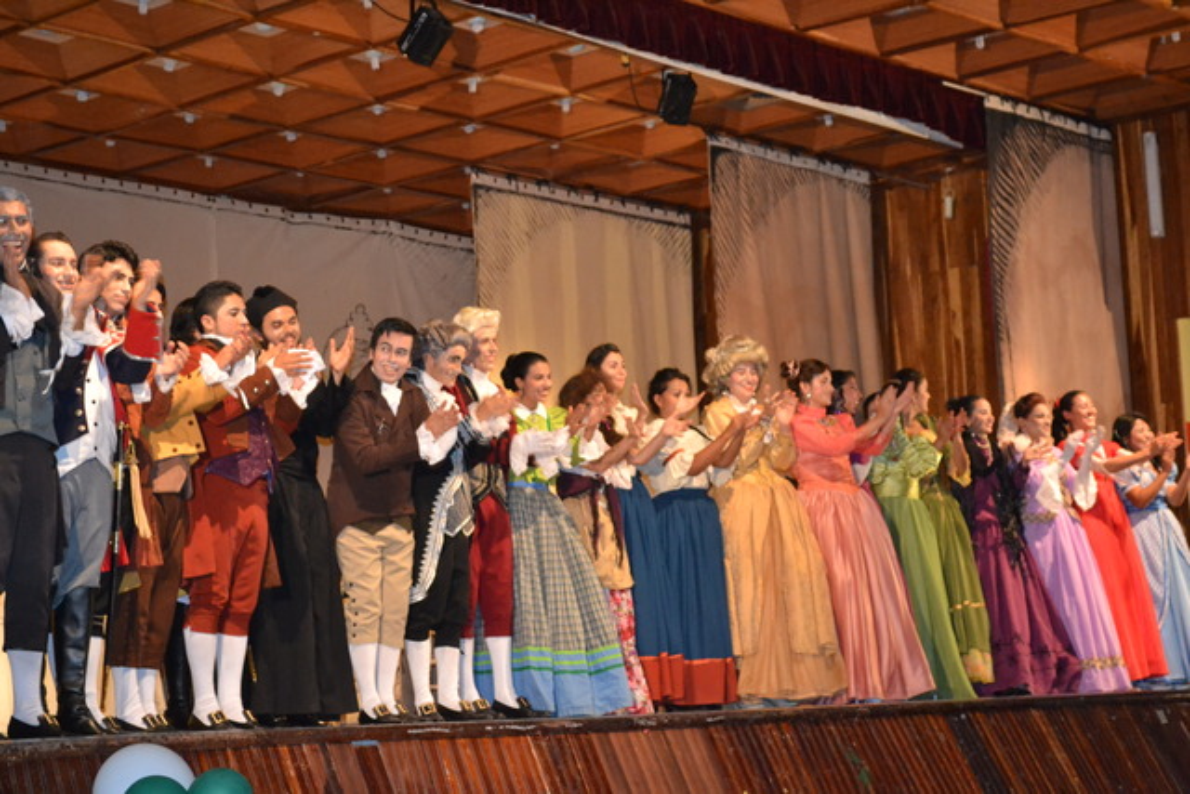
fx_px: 2281
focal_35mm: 69
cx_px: 595
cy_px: 397
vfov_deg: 19.7
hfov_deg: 29.2
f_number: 5.3
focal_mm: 46
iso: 3200
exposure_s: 1/60
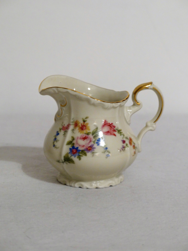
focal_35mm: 228
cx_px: 94
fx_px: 1651
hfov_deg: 6.5
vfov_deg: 8.7
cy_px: 126
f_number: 2.8
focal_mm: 41.1
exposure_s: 1/8
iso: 160
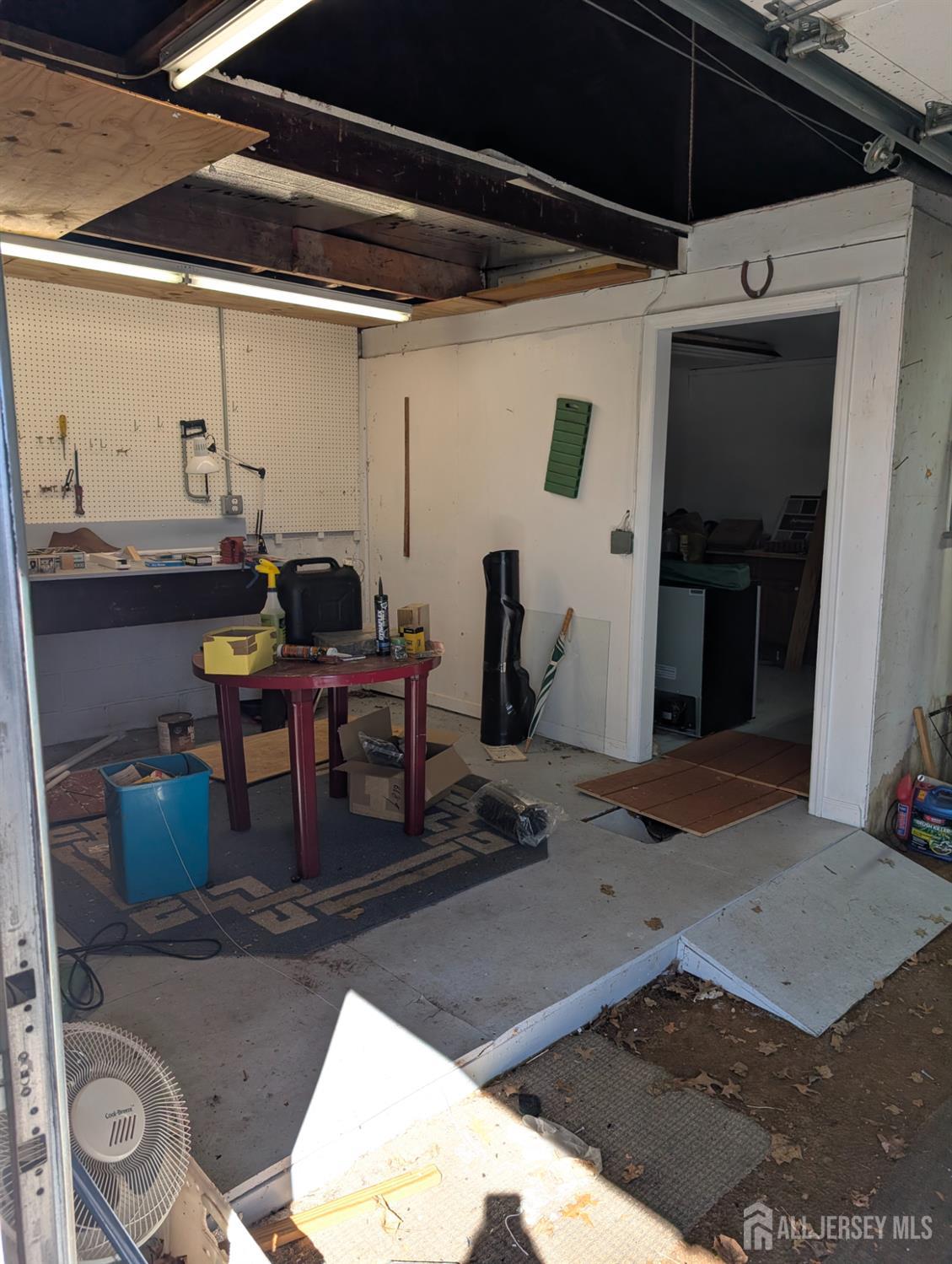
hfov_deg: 56.9
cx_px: 476
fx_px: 878
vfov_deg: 71.5
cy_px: 632
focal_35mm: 24
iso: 24
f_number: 1.68
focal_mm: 6.9
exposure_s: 1/209
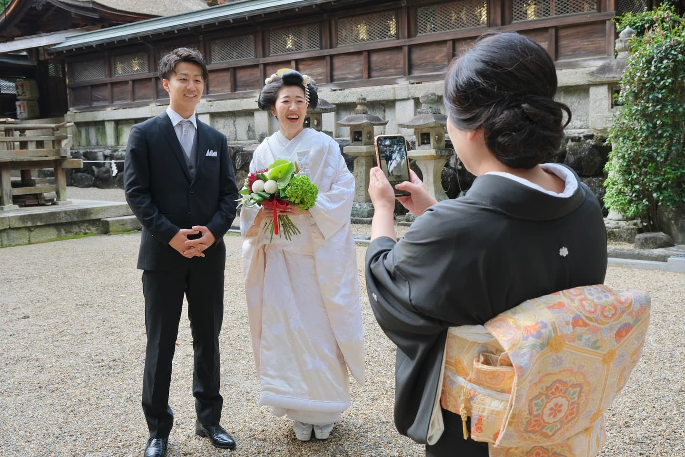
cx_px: 342
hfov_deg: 54.4
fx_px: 666
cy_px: 228
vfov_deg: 37.9
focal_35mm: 35
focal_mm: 23.5
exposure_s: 1/125
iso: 800
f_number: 5.6
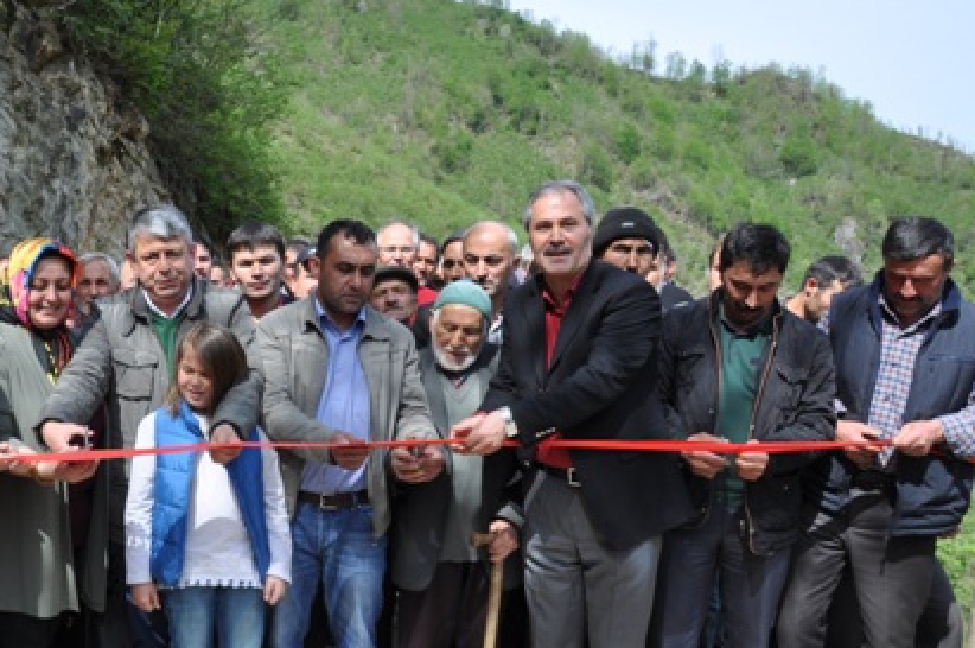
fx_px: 1136
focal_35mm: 42
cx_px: 228
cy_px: 393
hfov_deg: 44.7
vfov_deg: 31.7
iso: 200
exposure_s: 1/125
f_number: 11
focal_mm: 18
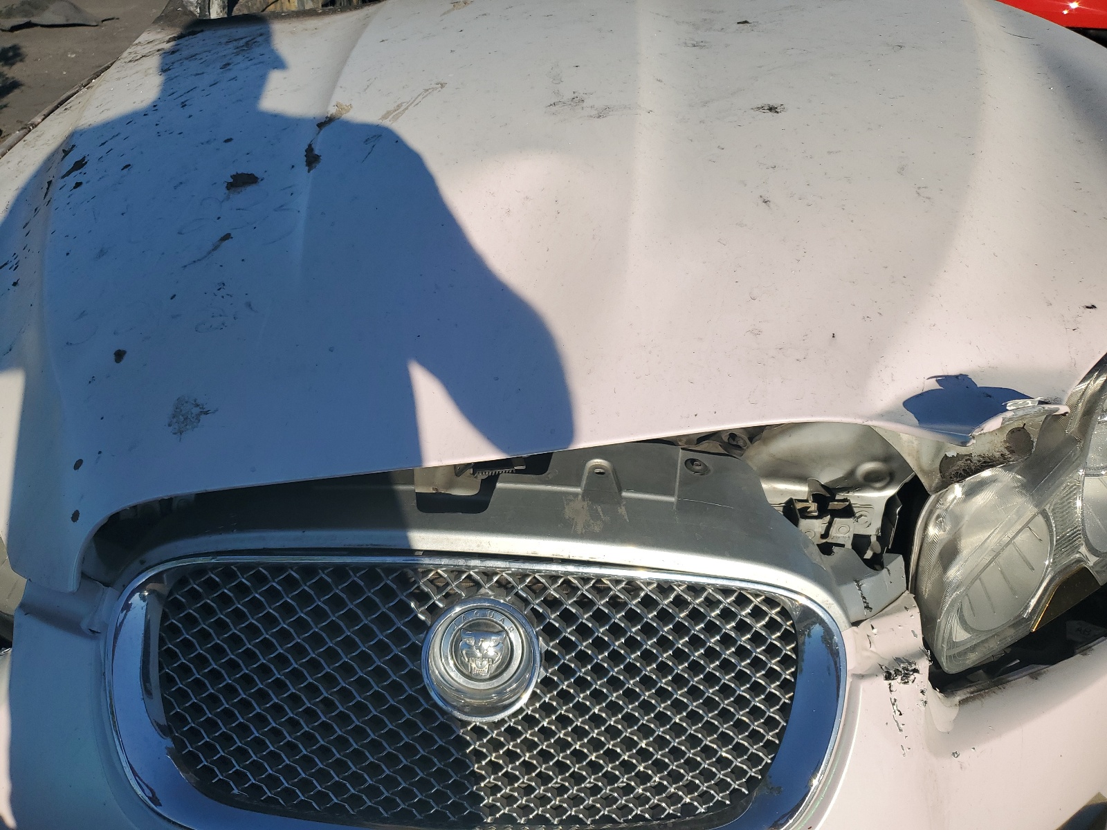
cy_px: 415
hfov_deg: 67.3
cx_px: 554
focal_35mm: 26
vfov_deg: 53.1
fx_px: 831
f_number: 1.5
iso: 50
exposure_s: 1/5000
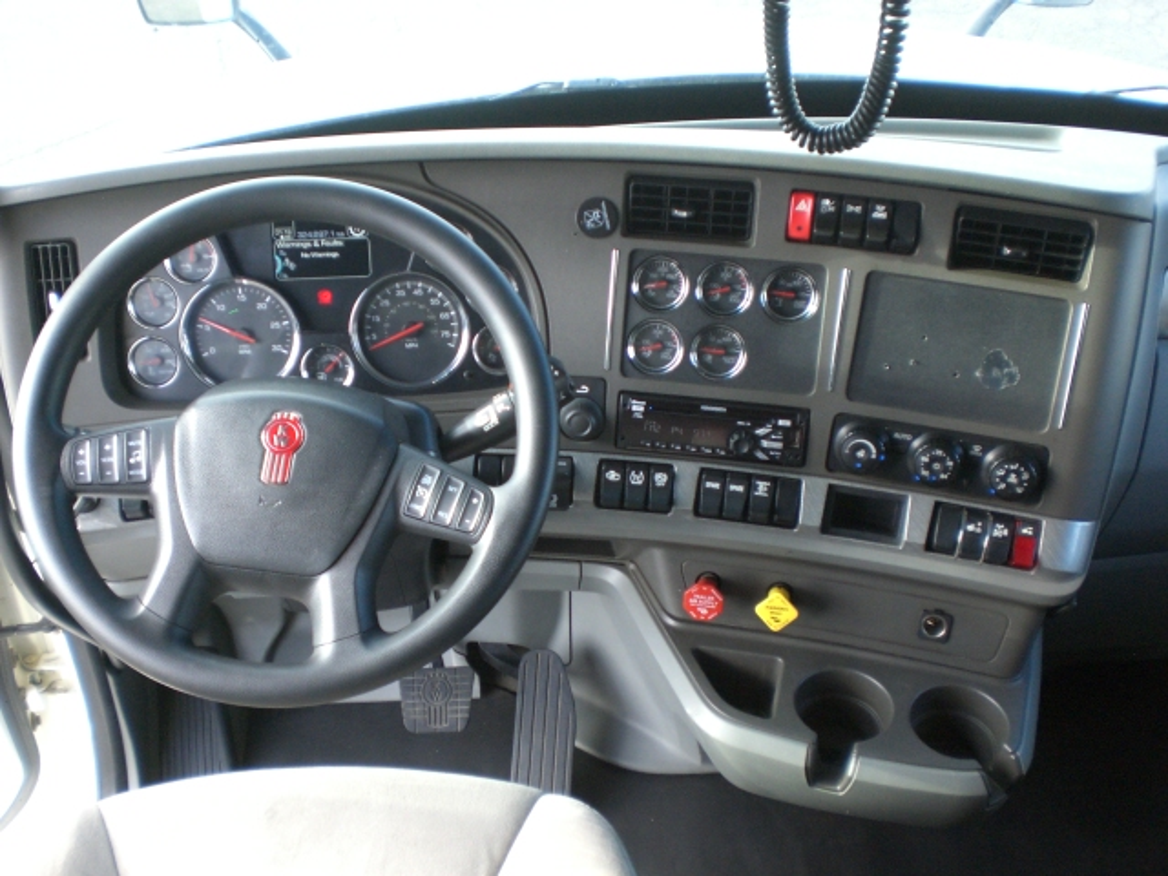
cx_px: 584
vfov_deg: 37.7
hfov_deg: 49.0
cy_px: 438
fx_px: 1282
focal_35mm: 38
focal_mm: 6.3
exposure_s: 1/80
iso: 200
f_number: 3.1
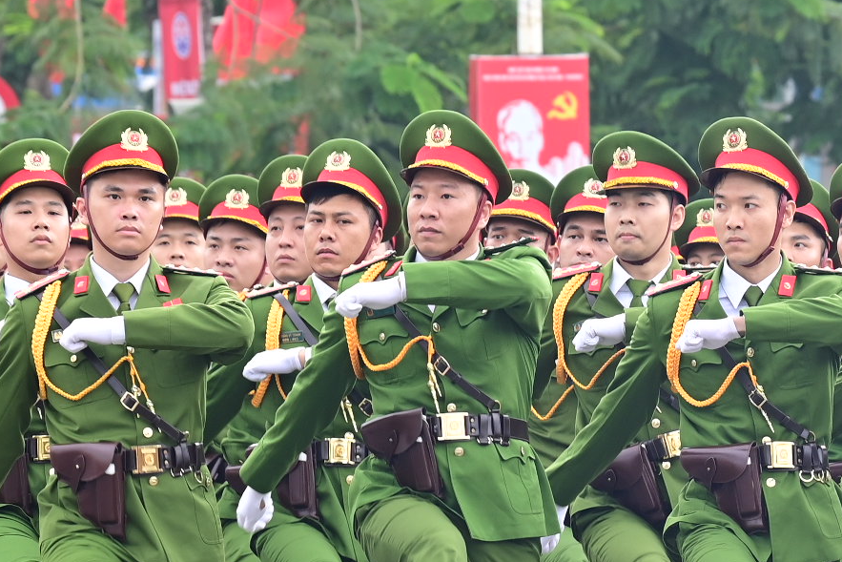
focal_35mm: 411
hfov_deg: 5.0
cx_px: 858
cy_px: 352
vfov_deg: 3.3
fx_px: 9614
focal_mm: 120
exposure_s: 1/100
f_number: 5
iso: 250
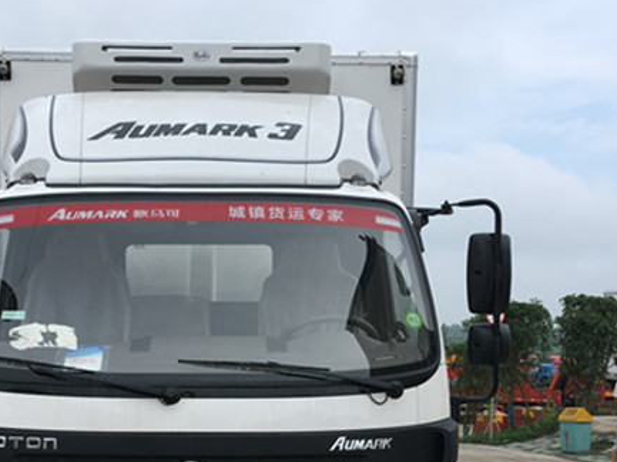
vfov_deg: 24.7
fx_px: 1033
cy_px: 386
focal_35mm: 58
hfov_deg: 33.1
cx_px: 225
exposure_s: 1/855
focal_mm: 4.15
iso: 25
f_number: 2.2
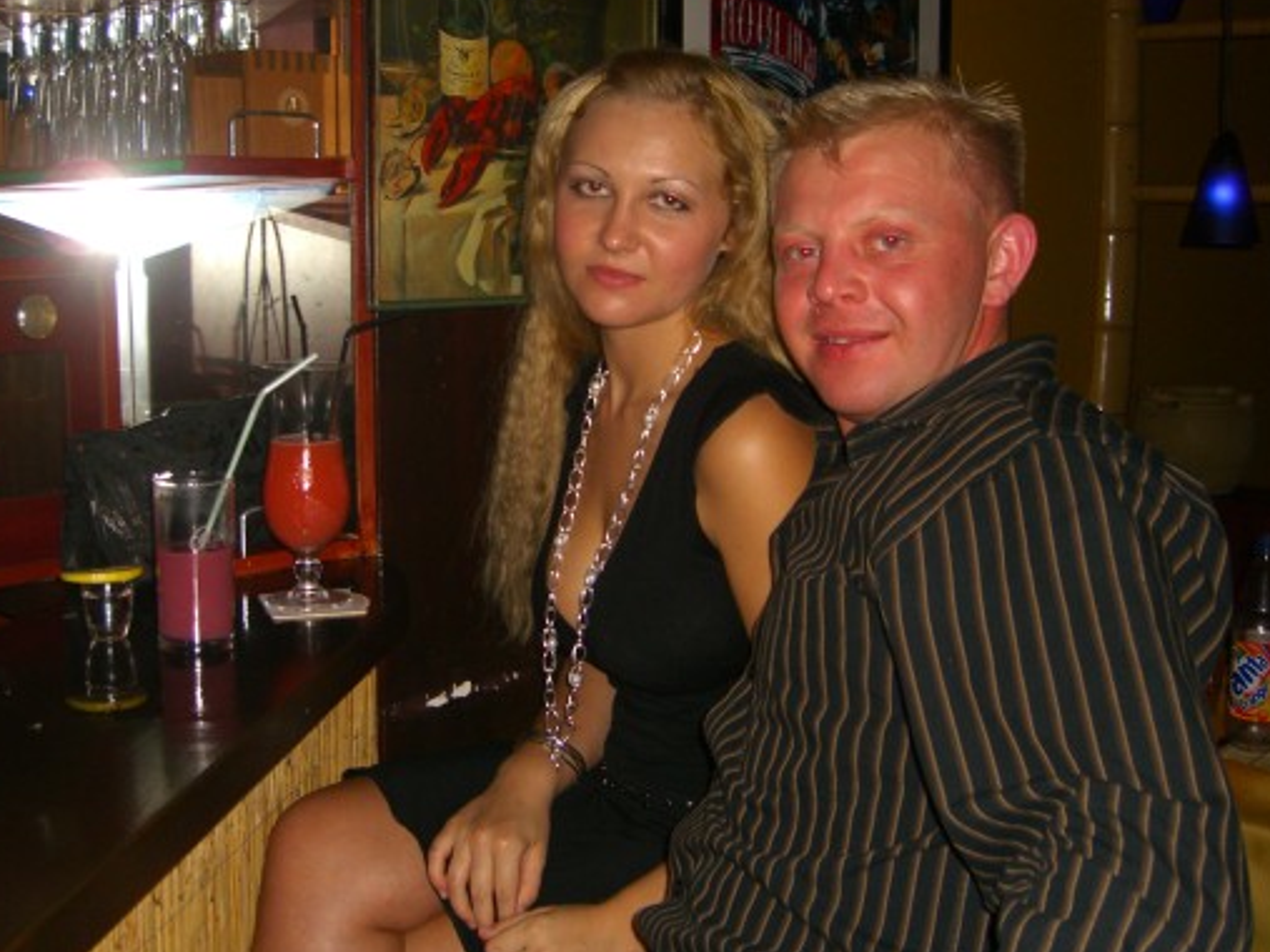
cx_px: 556
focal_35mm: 45
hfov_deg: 42.0
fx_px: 1651
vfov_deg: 32.2
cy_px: 443
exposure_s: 1/60
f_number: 2.8
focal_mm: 7.9
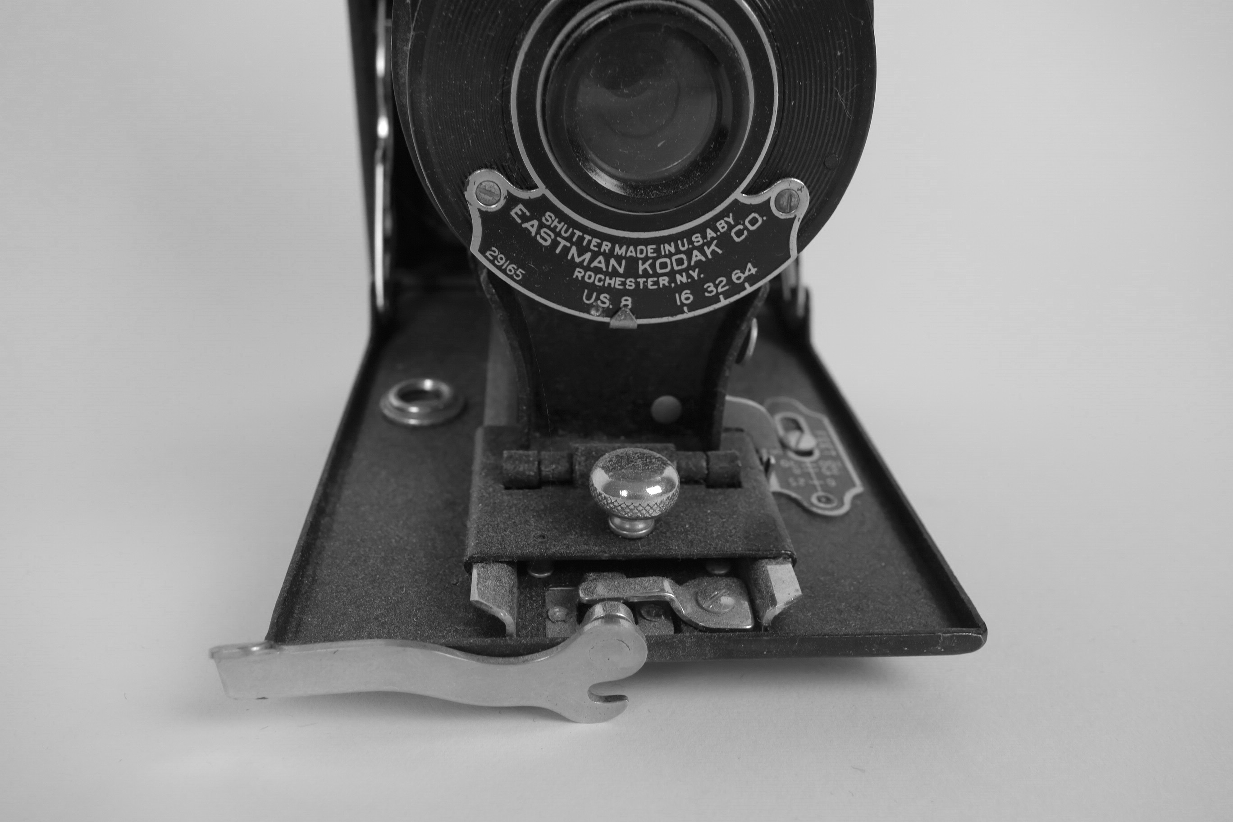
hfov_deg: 65.5
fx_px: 959
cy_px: 411
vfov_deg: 46.4
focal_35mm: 28
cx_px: 616
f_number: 4.5
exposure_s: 1/100
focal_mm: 10.4
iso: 125
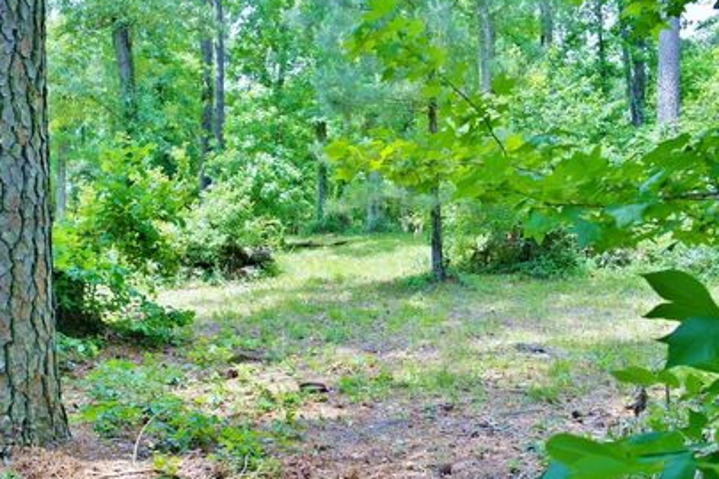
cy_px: 272
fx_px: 739
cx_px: 312
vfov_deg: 35.9
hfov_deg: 51.7
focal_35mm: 37
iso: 100
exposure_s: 1/100
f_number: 4
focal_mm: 20
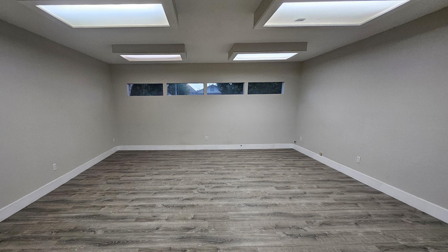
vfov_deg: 66.6
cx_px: 200
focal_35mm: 16
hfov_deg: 99.0
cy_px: 148
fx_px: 190
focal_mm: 1.74
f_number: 2.2
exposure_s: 1/60
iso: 160
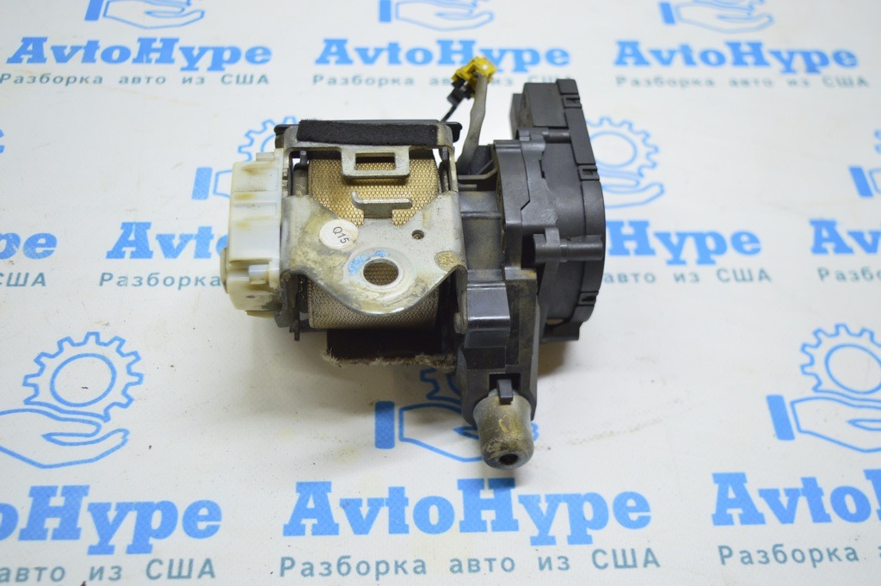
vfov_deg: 31.8
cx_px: 440
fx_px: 1027
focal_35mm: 42
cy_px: 293
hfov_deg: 46.4
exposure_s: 1/40
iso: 400
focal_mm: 28
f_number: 4.2
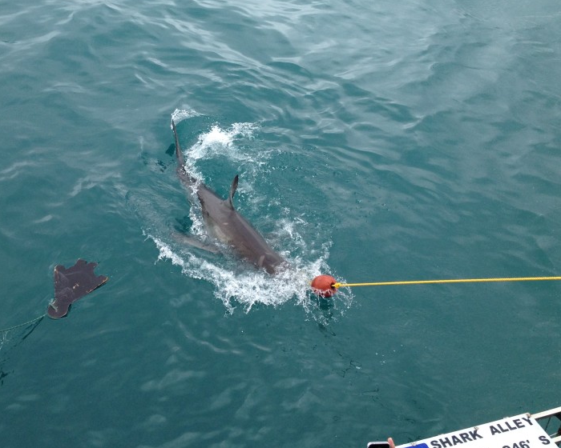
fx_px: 830
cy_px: 146
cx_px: 228
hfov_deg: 37.2
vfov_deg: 30.0
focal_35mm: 50
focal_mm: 4.28
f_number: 2.4
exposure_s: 1/794
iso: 50
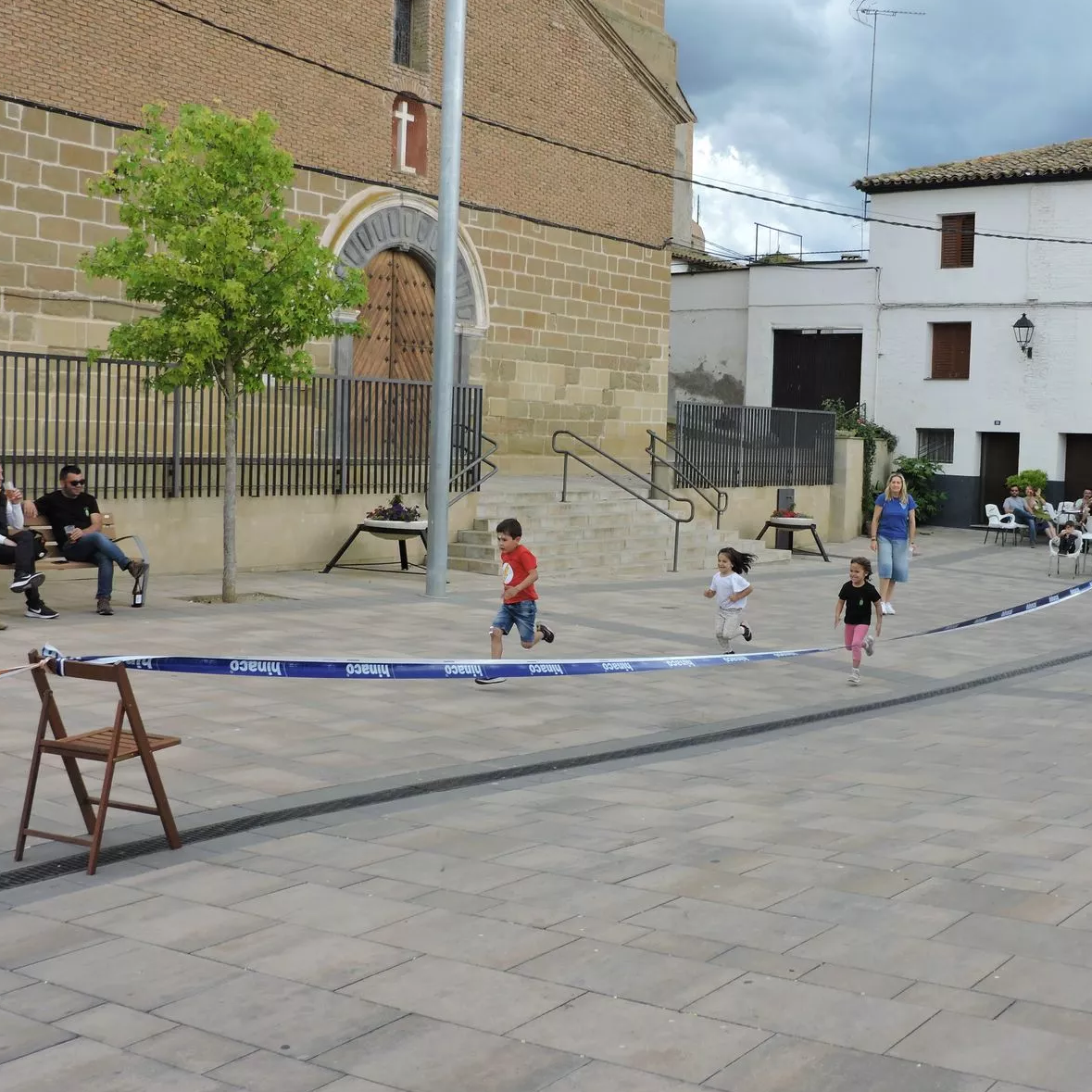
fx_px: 1499
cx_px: 660
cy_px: 541
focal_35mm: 42
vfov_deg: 40.0
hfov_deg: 39.8
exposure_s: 1/320
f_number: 3.3
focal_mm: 6.2
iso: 100
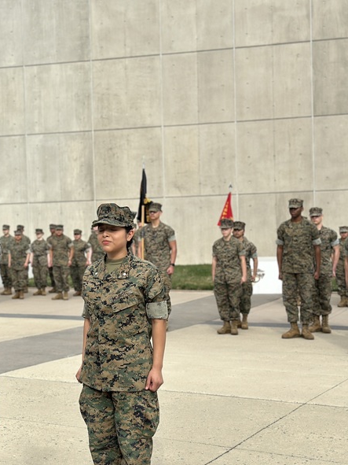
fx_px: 872
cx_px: 46
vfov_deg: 29.8
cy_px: 235
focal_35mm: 65
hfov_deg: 22.1
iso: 100
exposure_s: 1/4367
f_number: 1.78
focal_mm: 6.86
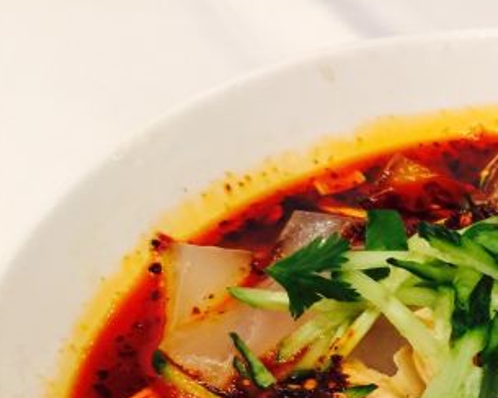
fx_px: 958
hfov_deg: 26.6
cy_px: 413
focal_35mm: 65
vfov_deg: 22.4
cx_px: 560
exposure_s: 1/17
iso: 160
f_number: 2.2
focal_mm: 4.15
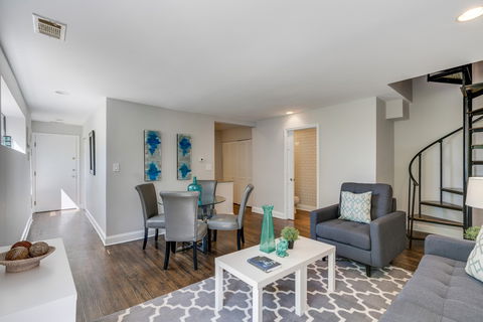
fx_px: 215
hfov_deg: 96.7
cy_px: 161
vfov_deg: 73.7
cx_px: 242
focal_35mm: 16
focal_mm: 16
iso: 125
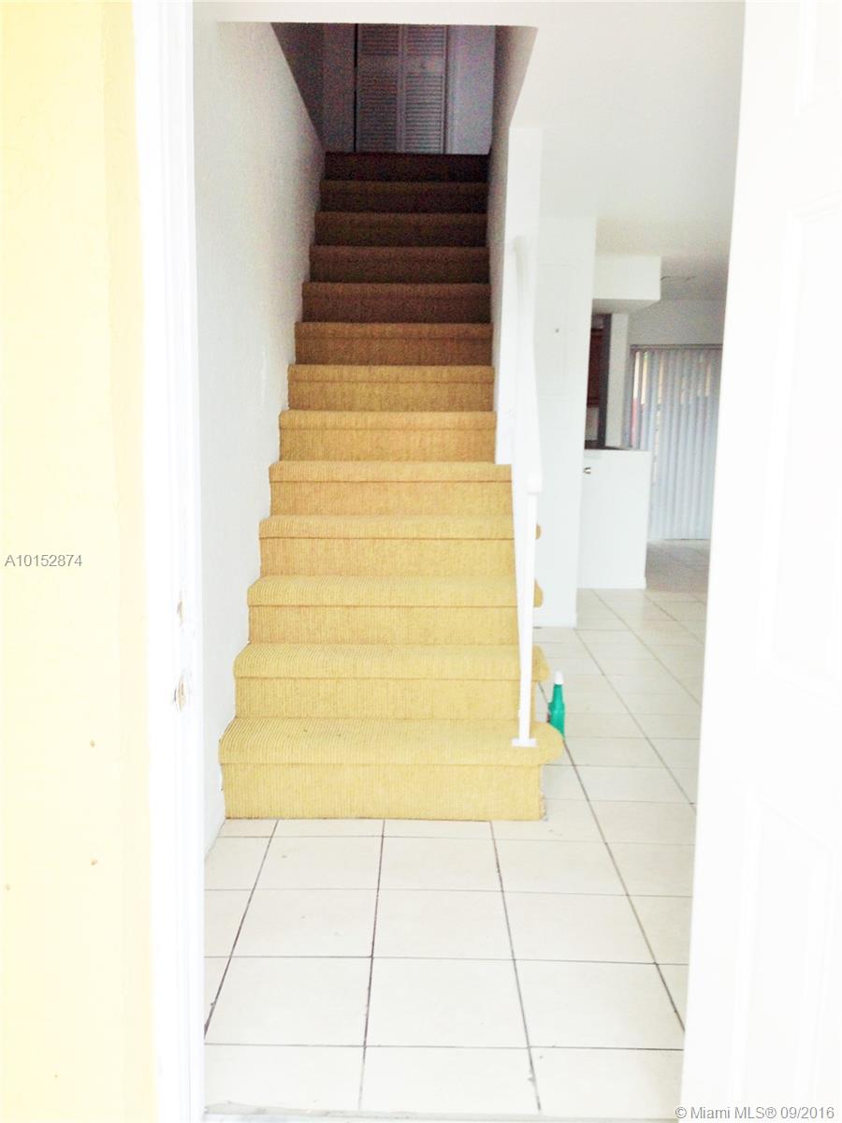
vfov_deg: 55.4
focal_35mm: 33
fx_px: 1070
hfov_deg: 42.9
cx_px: 421
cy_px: 562
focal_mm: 4.12
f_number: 2.4
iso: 50
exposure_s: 1/142
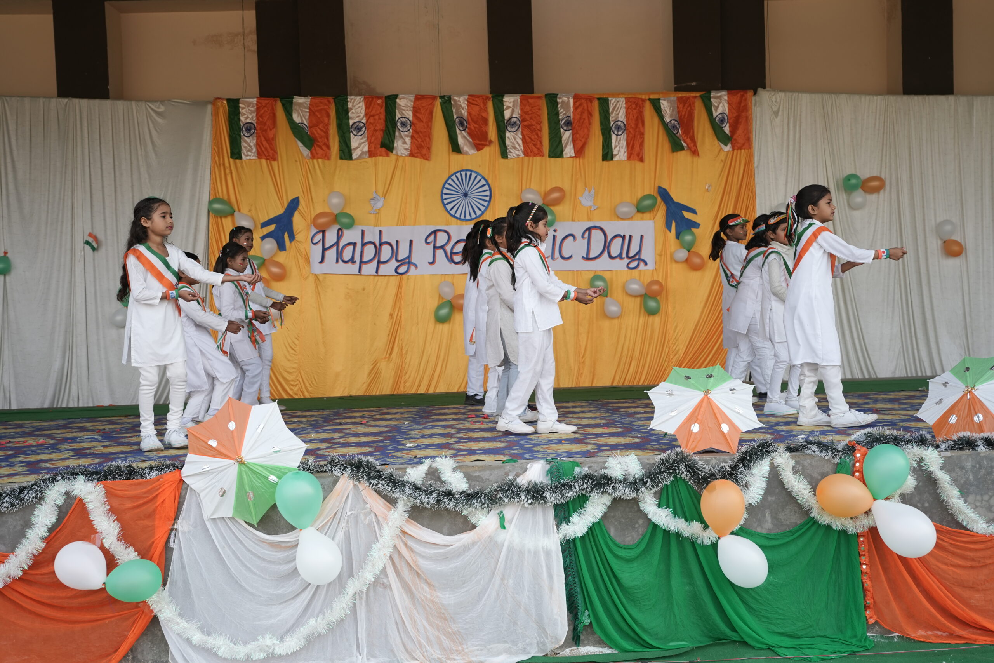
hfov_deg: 53.1
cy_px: 332
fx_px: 994
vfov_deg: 36.9
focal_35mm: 36
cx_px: 497
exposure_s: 1/400
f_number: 4
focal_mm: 36
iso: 250
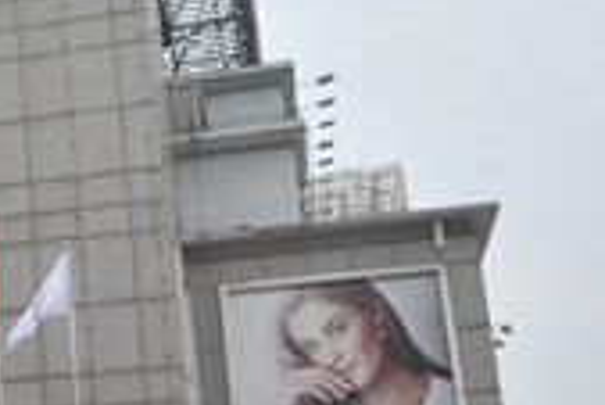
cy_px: 267
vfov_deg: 8.1
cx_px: -397
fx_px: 2859
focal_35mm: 170
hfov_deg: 11.4
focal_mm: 32
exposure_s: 1/320
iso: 400
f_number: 9
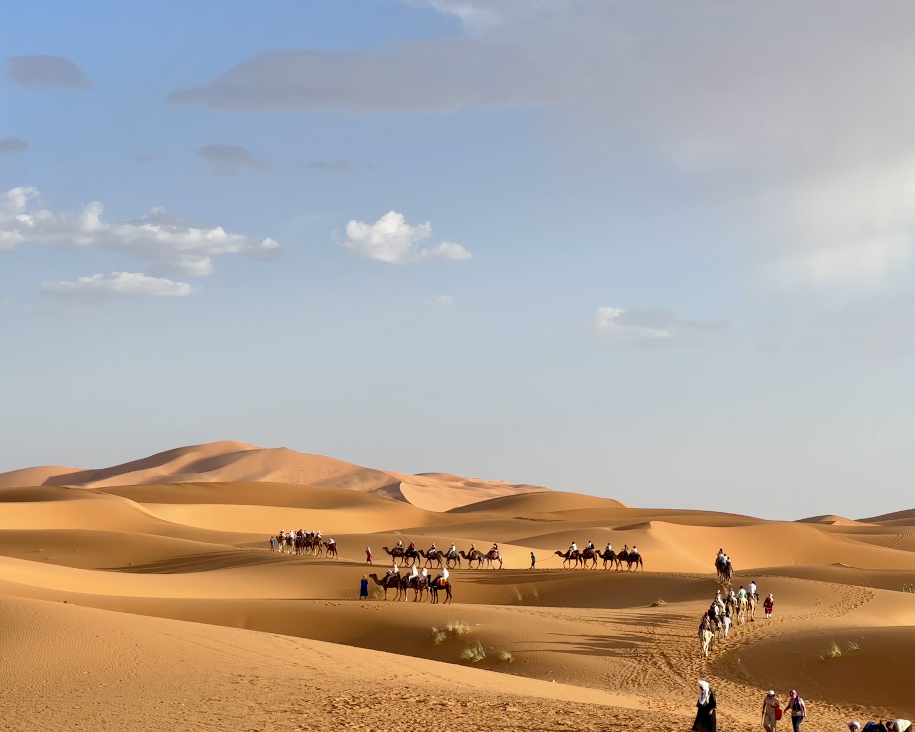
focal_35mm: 81
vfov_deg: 18.9
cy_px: 364
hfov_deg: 23.6
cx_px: 445
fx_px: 2194
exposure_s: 1/561
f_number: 2.8
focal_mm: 9
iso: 32
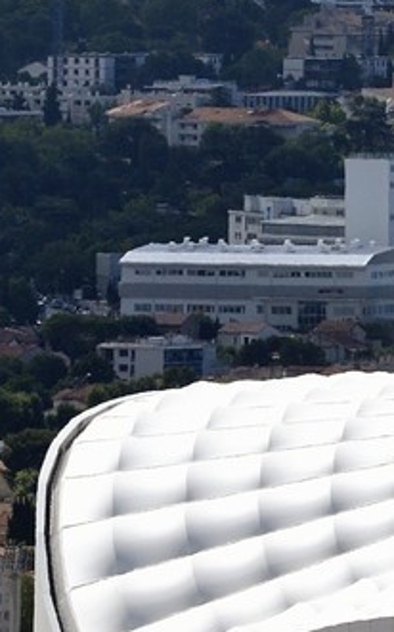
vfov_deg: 2.1
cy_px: 278
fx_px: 16972
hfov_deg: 1.3
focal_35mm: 987
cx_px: 1174
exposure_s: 1/500
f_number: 13
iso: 200
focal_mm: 200
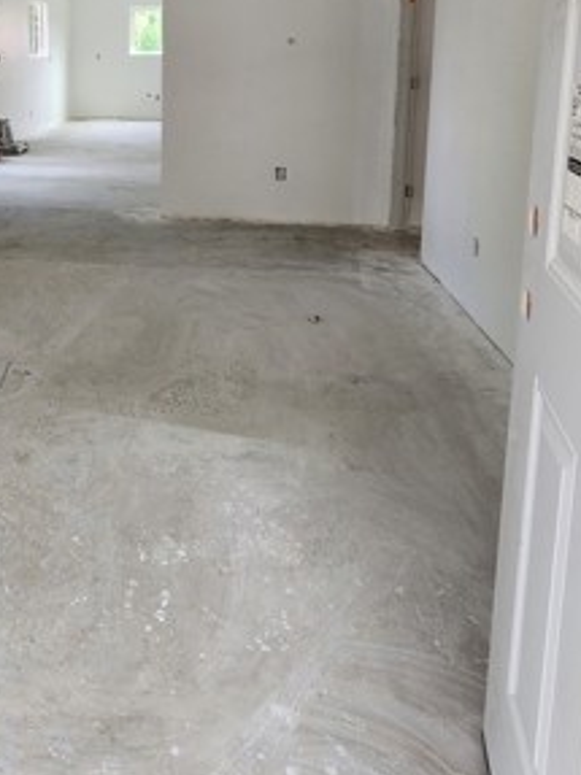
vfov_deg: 57.1
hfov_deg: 44.4
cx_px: 70
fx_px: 649
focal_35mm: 29
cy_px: 154
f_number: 2.2
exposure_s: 1/60
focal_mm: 2.2
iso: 80
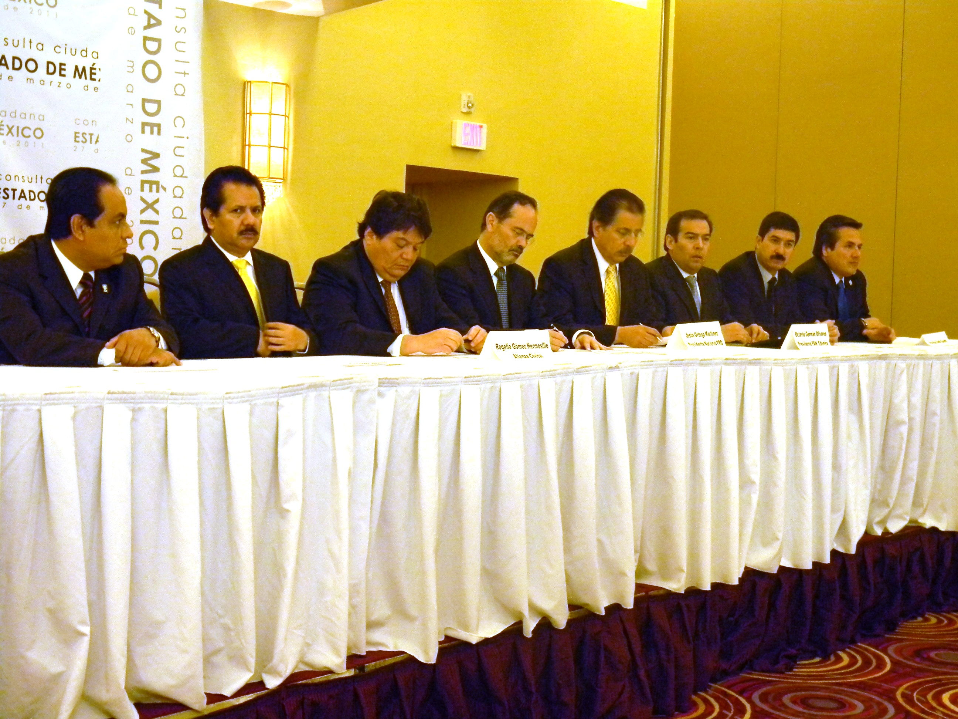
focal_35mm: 47
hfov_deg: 40.4
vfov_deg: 30.9
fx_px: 1301
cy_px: 360
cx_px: 479
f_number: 3.9
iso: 400
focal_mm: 8.6
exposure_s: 1/21.1
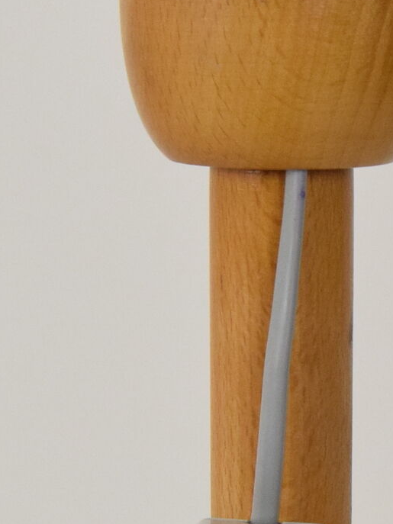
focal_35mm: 176
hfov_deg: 8.4
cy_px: 434
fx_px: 2665
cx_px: 292
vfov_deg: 11.2
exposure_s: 1/250
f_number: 8
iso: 1600
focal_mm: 28
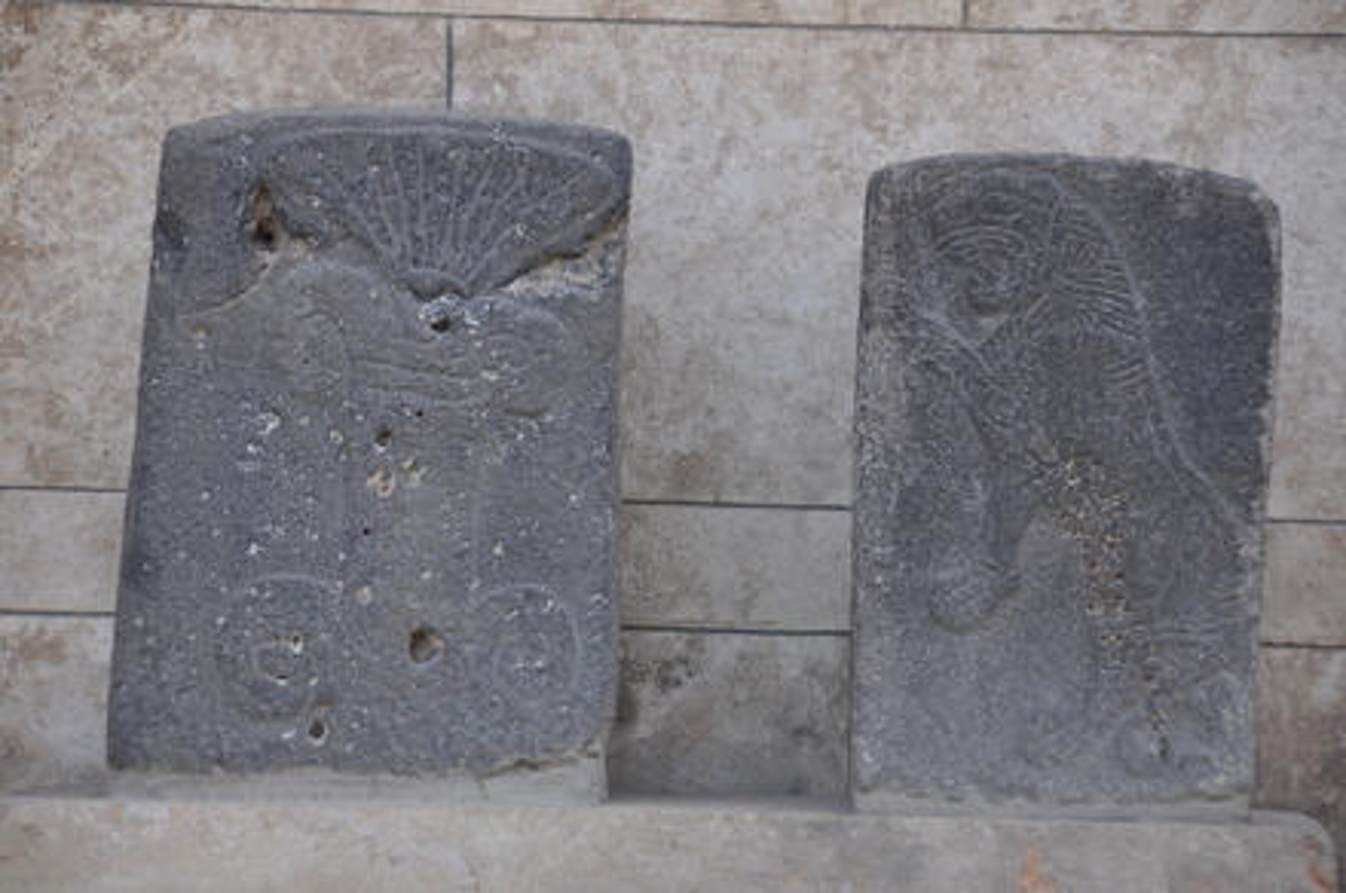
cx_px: 673
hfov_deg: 12.2
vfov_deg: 8.1
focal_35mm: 168
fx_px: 6272
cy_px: 446
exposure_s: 1/160
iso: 200
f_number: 5.3
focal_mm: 112
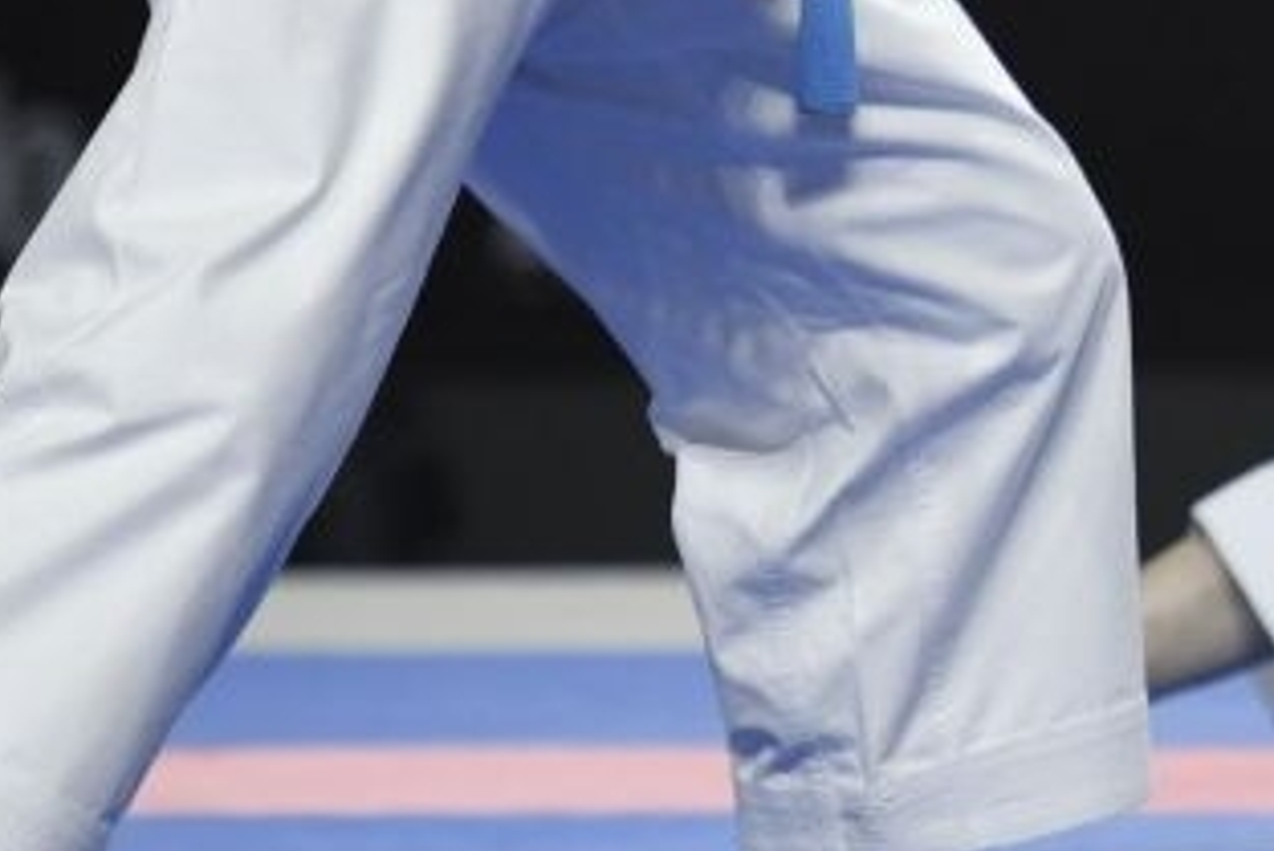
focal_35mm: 978
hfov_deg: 2.1
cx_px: 2011
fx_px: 34625
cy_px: -994
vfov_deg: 1.4
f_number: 2.8
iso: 800
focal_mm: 170
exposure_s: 1/800
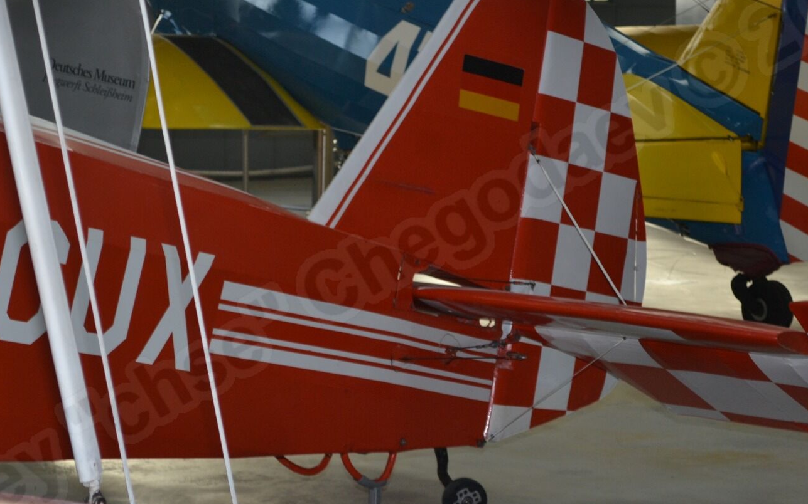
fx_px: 2946
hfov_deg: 15.6
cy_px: 264
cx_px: 375
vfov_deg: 9.8
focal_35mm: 134
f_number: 5.6
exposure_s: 1/125
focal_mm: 55
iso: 180
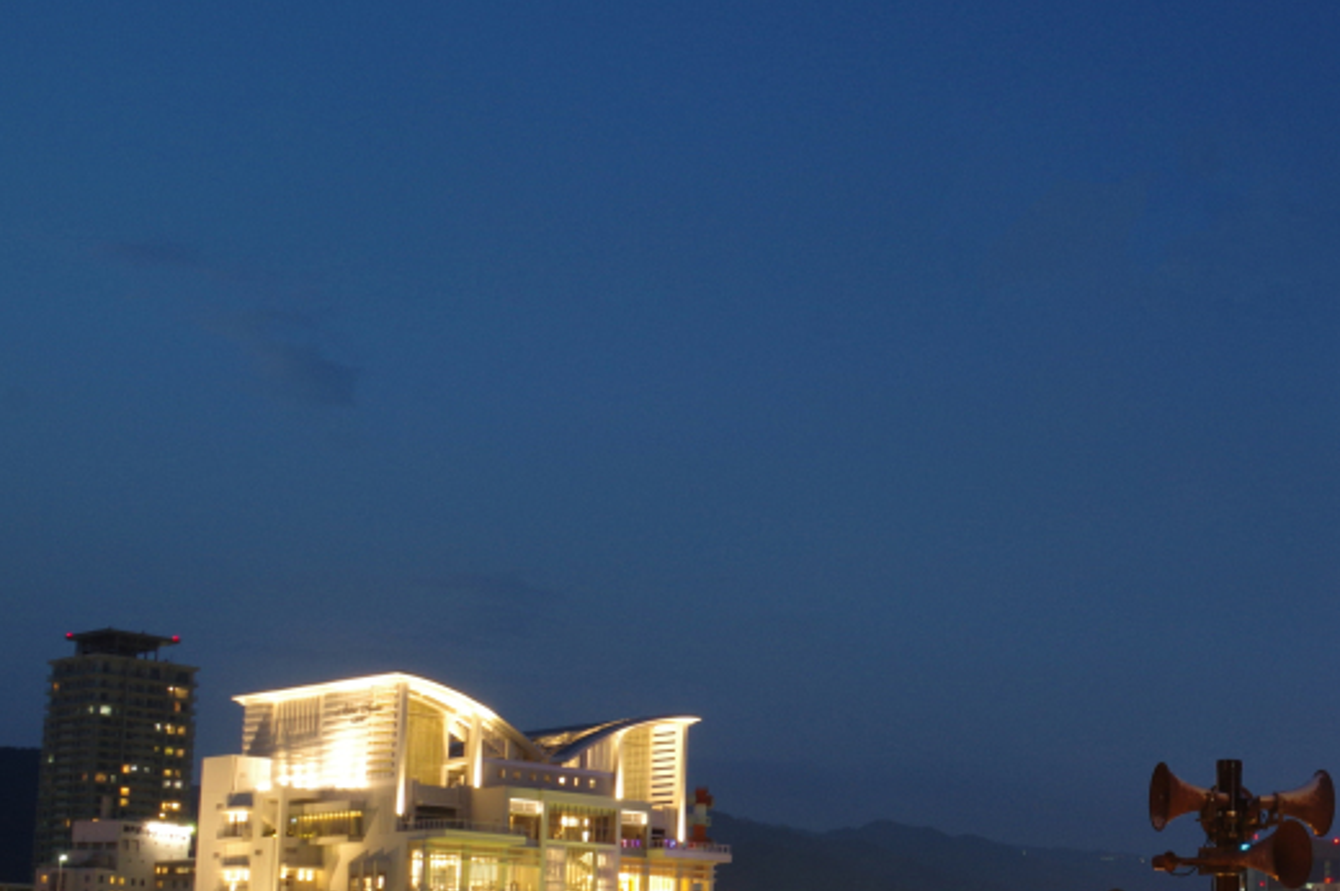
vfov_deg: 22.0
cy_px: 691
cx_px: 1294
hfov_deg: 30.9
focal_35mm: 61
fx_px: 2269
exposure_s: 5
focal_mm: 21
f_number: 8
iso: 400
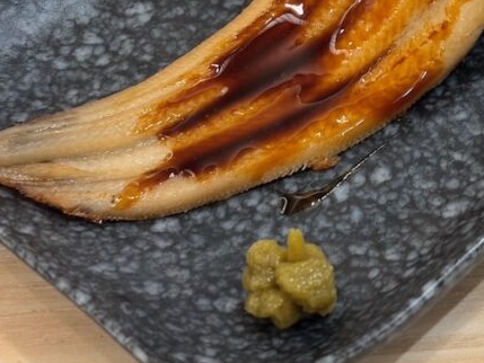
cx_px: 474
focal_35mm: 124
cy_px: -43
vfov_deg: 11.8
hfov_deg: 15.6
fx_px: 1734
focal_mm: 5.96
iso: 40
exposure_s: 1/50
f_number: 1.6
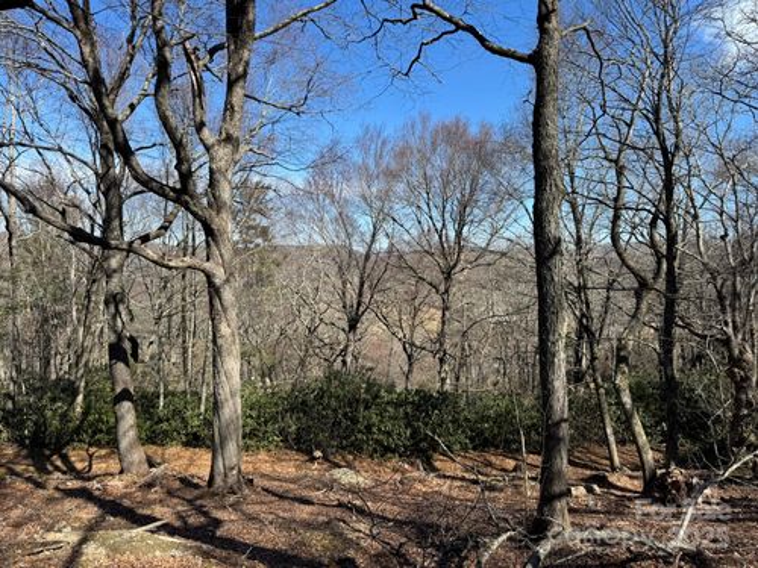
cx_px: 379
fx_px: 526
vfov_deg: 56.8
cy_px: 284
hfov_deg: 71.6
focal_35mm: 24
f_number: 1.78
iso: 80
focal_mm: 6.76
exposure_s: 1/2506
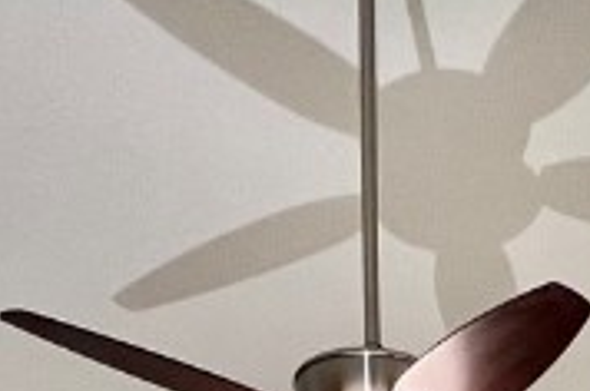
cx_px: 580
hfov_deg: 24.9
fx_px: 1276
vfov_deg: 11.2
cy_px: 1156
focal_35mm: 78
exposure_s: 1/60
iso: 125
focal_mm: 1.57
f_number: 1.8
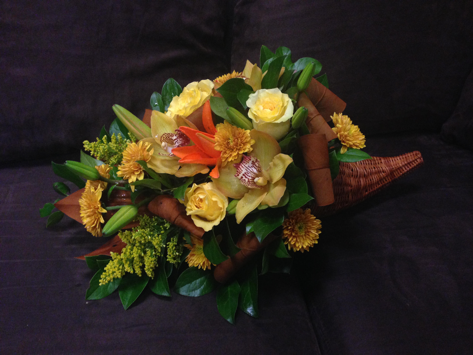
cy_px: 178
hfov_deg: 55.4
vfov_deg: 42.9
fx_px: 451
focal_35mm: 33
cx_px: 236
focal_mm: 4.12
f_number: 2.4
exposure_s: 1/20
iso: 250
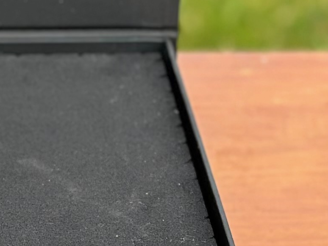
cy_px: -4
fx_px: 2370
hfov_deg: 7.7
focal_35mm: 250
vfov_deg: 5.9
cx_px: -240
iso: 80
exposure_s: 1/384
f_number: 1.78
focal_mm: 6.86
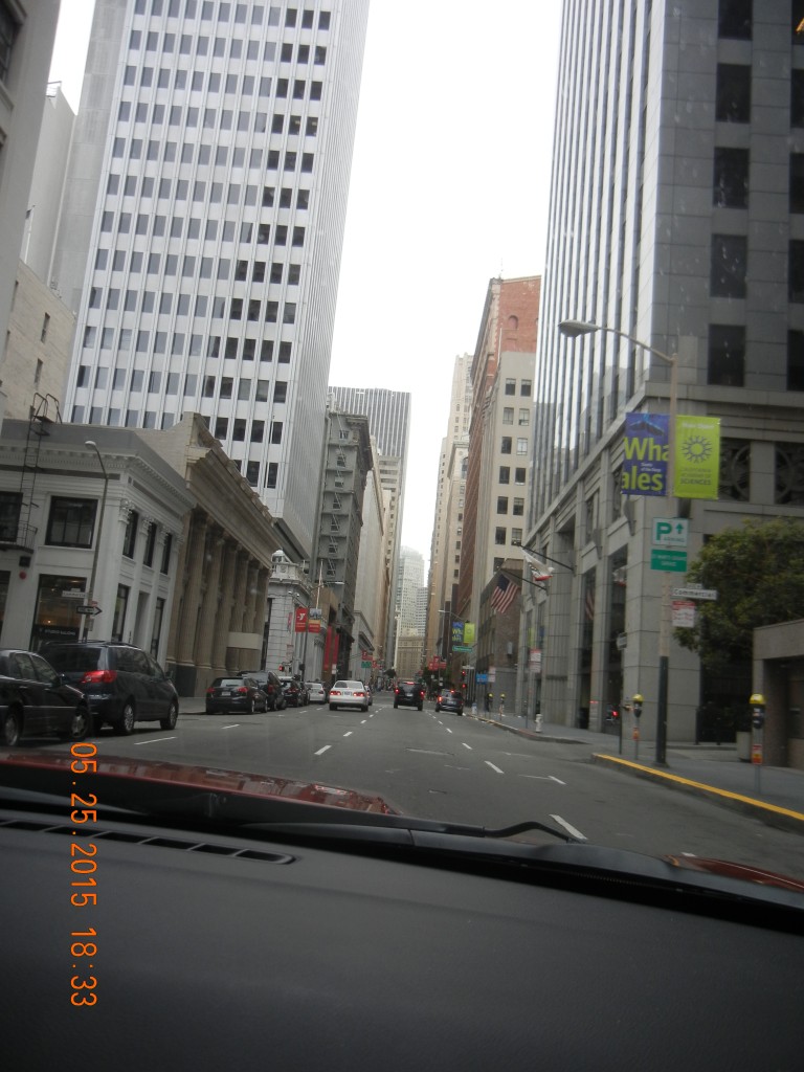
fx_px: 929
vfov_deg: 60.0
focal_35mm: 30
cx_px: 402
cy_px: 536
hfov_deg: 46.8
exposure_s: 1/315
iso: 160
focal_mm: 5.4
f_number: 3.5
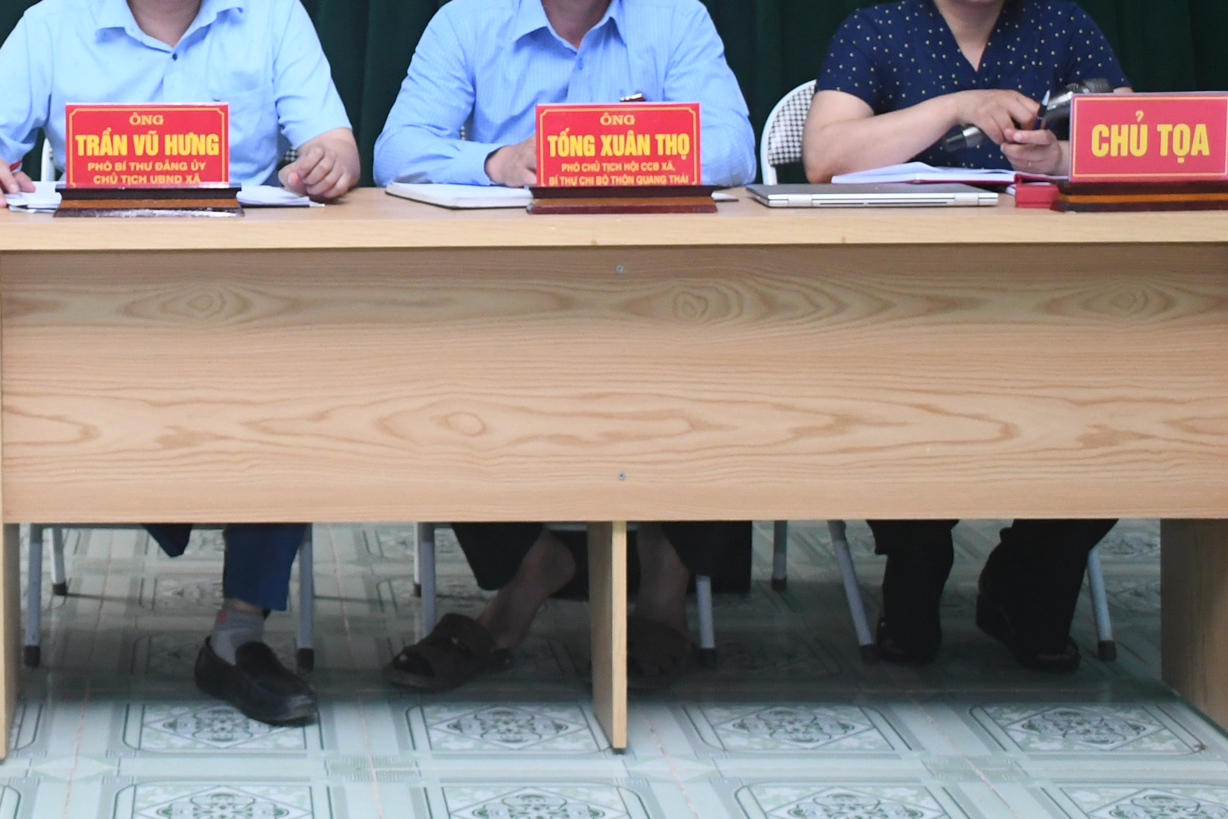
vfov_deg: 15.9
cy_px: -28
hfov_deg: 23.5
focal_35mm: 84
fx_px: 2865
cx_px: 124
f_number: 3.8
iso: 1600
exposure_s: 1/100
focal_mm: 24
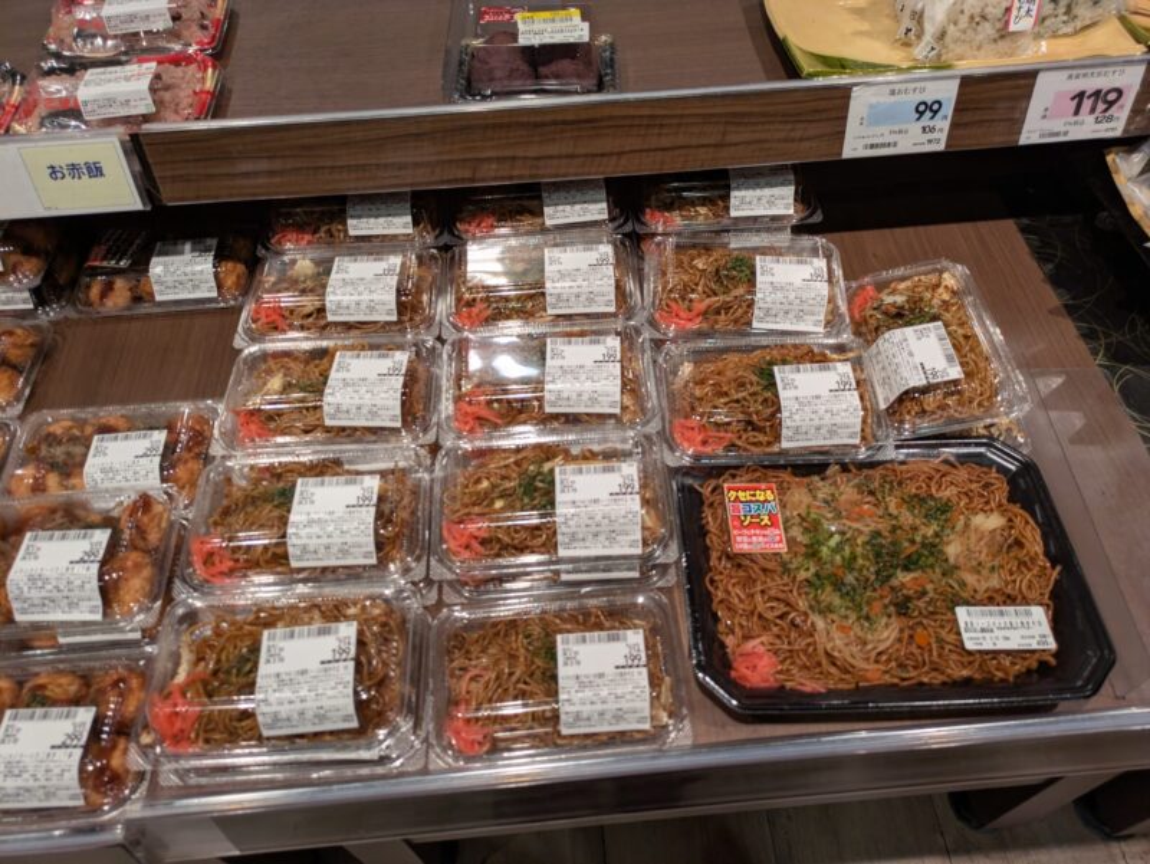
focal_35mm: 25
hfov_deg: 69.4
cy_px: 432
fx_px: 831
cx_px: 575
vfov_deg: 54.9
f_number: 1.89
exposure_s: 1/252
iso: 61
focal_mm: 5.43
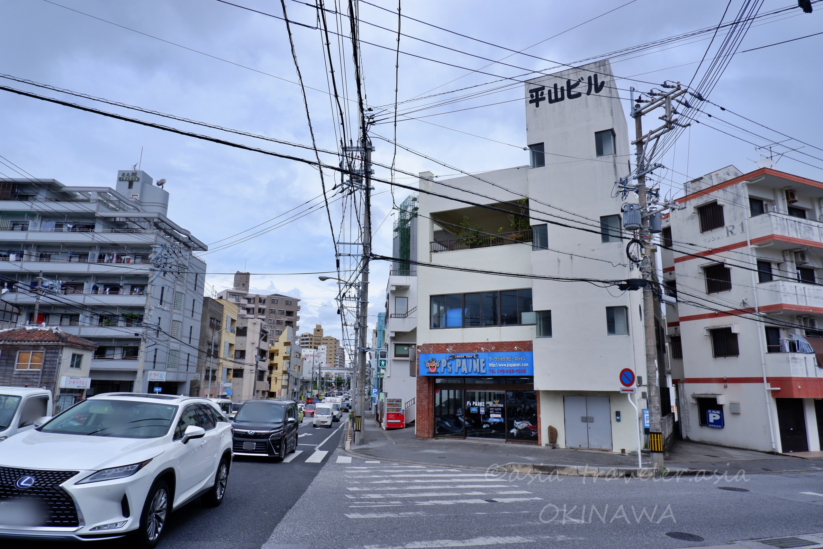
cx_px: 412
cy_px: 274
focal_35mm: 23
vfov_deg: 55.1
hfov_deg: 76.1
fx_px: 526
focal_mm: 15
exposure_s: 1/420
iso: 200
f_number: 8
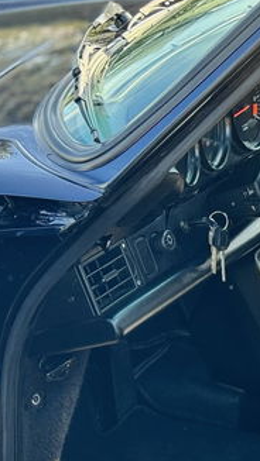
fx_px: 1507
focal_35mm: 123
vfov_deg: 17.4
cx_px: 534
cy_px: 238
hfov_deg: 9.2
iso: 64
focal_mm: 6.86
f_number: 1.78
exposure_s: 1/225
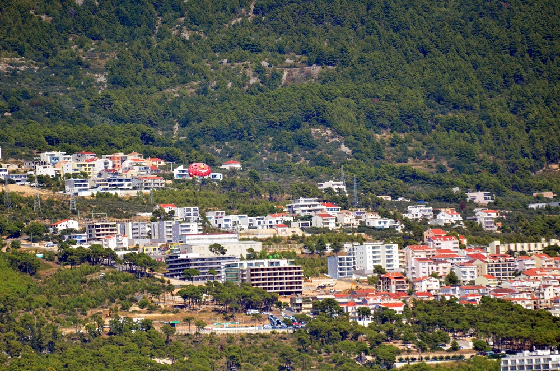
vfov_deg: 3.0
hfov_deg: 4.6
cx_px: 280
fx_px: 6984
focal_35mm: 450
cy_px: 186
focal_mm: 300
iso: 1800
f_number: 5.6
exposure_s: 1/8000
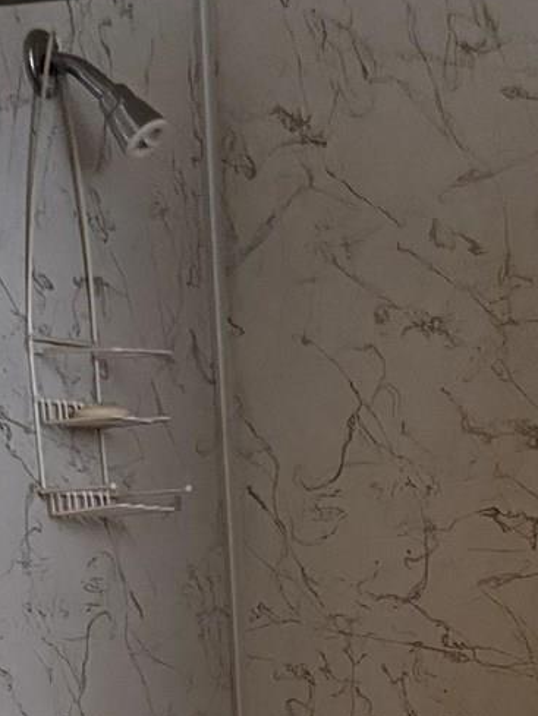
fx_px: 2341
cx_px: 503
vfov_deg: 16.2
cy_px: 1015
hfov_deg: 13.0
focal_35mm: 113
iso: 1000
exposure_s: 1/30
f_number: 1.78
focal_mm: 6.76
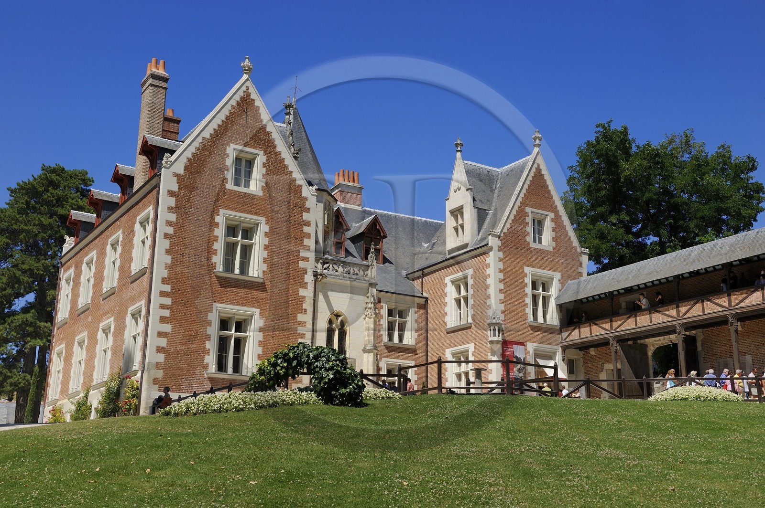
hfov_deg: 48.5
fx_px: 849
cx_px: 382
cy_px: 254
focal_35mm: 40
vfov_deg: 33.3
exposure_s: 1/160
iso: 200
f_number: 16
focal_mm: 40
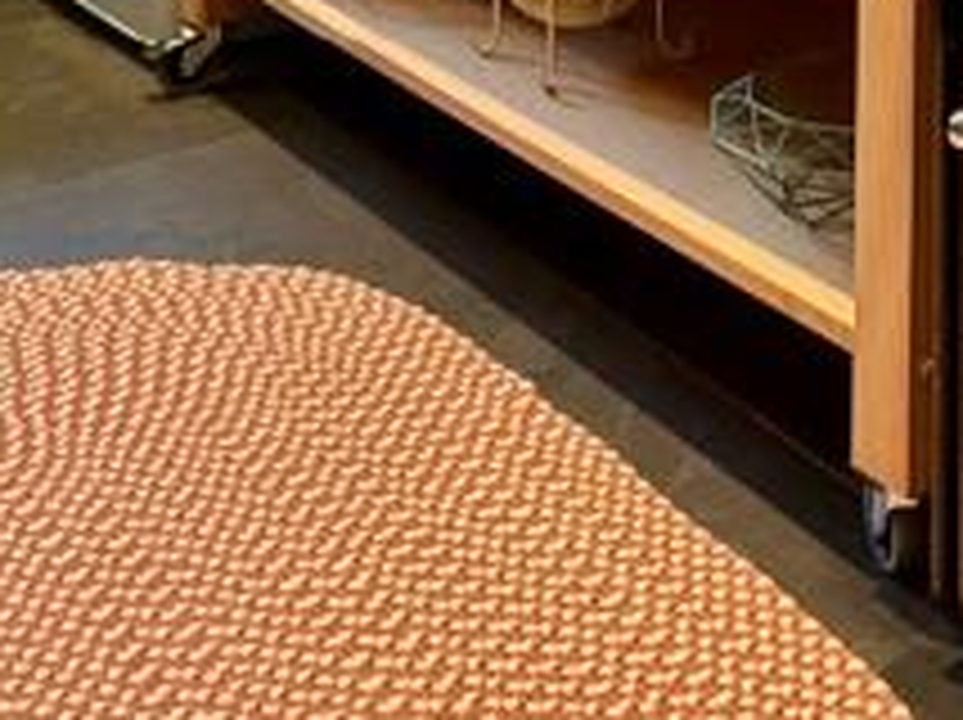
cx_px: 1071
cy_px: -572
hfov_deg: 26.6
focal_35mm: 67
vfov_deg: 17.7
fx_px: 1862
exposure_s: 1/50
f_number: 2.2
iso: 250
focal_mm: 2.22
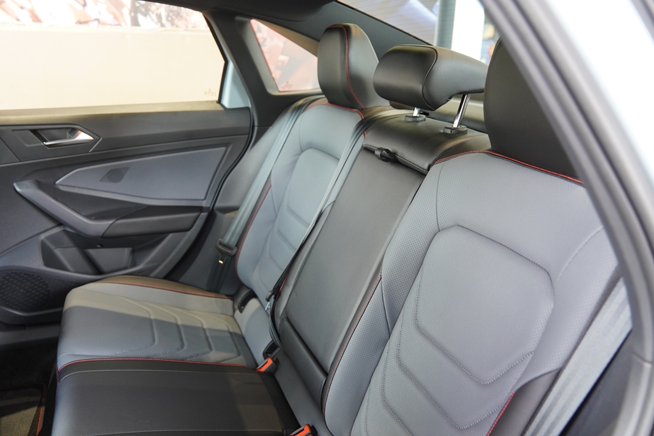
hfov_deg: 59.5
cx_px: 327
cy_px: 218
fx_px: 572
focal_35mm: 32
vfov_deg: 41.7
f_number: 3.2
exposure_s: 1/60
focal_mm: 21
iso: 640
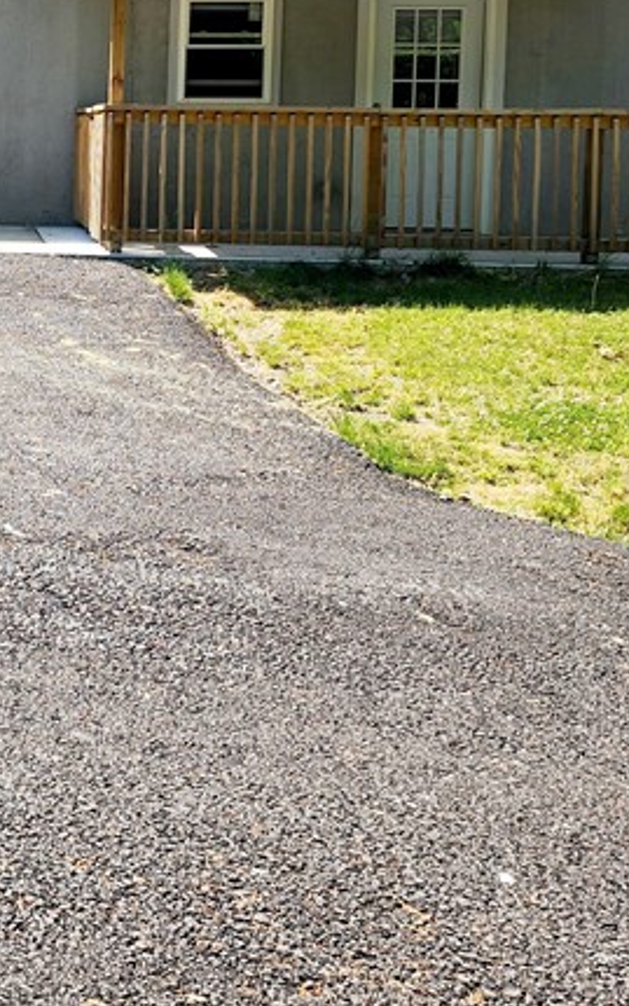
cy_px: 248
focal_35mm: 58
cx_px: -236
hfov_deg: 20.1
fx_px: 1590
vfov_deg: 34.3
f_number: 1.8
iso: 12
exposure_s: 1/667
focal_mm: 6.4
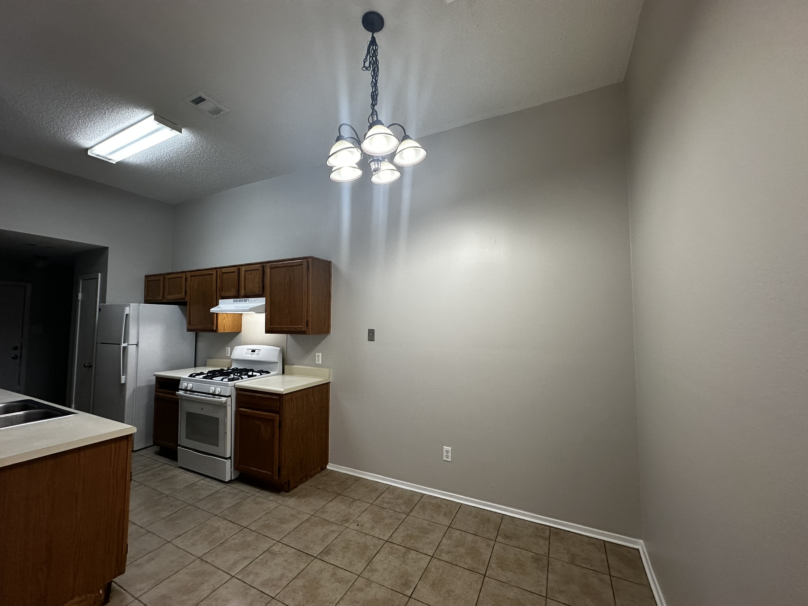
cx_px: 404
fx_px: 327
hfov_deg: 102.1
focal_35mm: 14
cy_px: 303
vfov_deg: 85.7
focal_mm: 2.22
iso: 160
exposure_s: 1/120
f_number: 2.2
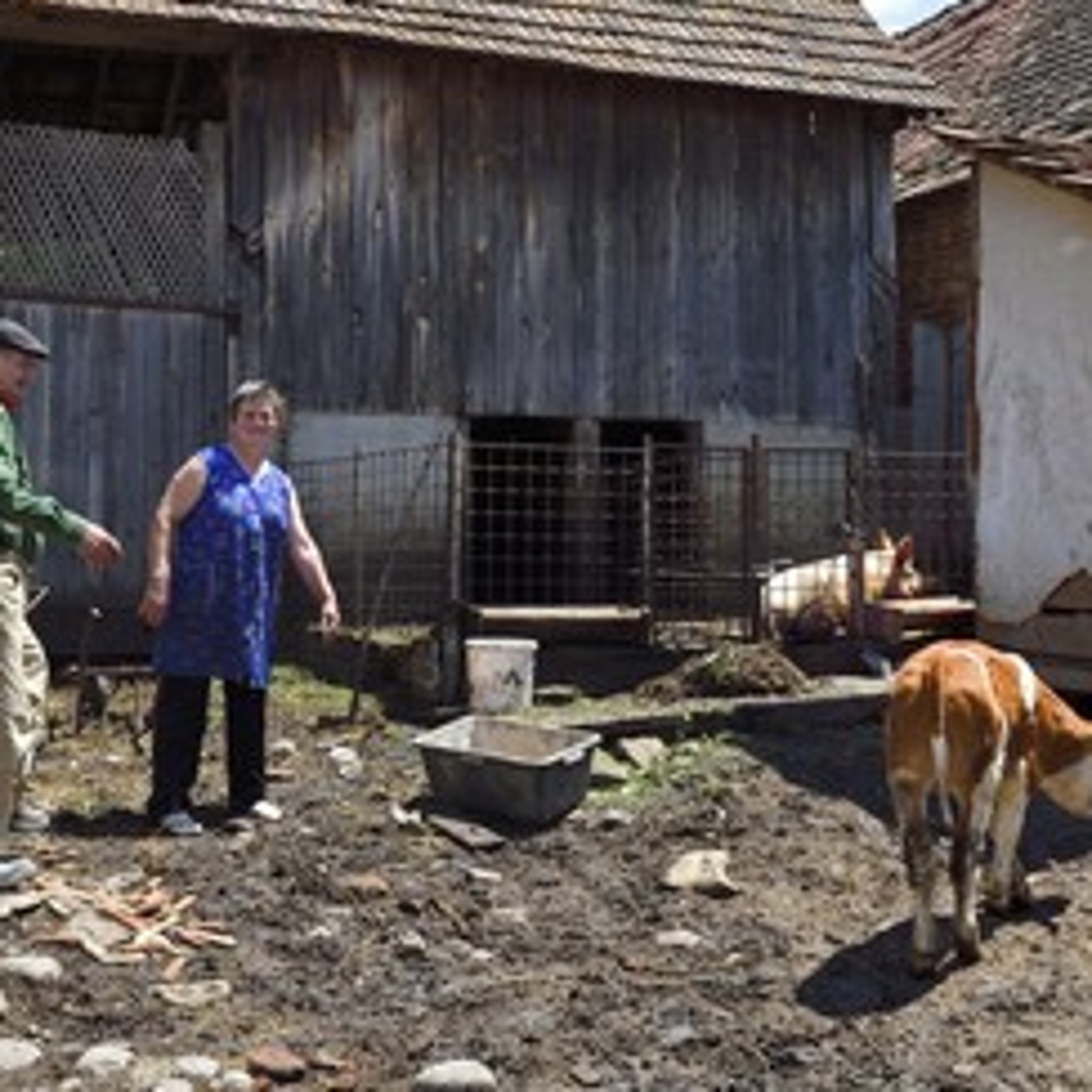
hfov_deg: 40.8
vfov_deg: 40.9
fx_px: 1463
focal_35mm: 41
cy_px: 510
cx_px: 636
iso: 200
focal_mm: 28
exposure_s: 1/200
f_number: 11
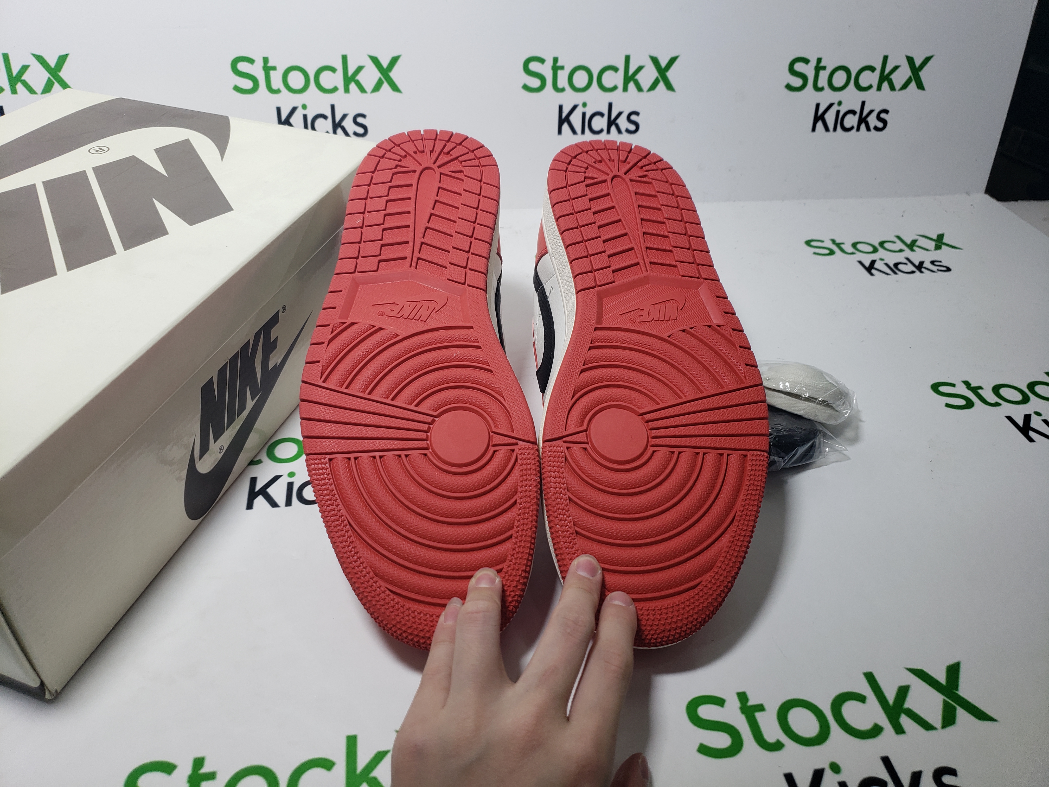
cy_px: 394
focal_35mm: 26
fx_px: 788
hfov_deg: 67.3
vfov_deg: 53.1
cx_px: 524
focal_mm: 4.3
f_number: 1.5
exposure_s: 1/399
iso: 50
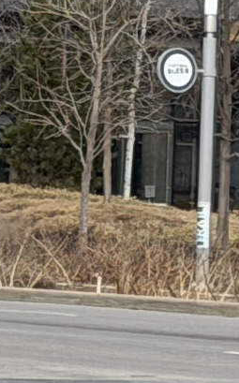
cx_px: -119
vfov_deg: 4.2
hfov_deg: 2.6
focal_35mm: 502
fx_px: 5241
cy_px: 144
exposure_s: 1/1484
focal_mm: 6.76
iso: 64
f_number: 1.78
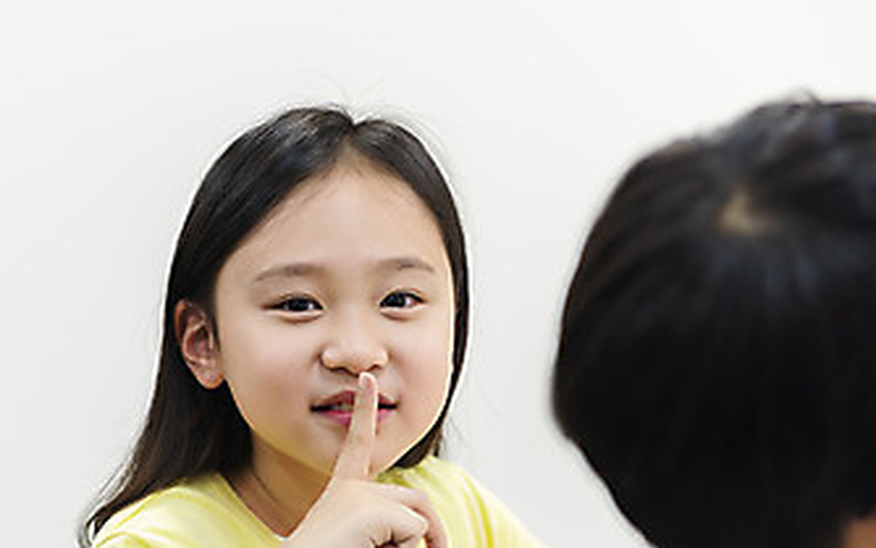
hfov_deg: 16.2
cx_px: 180
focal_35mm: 128
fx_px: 3057
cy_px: 498
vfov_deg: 10.2
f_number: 2.8
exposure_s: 1/100
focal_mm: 70
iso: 640
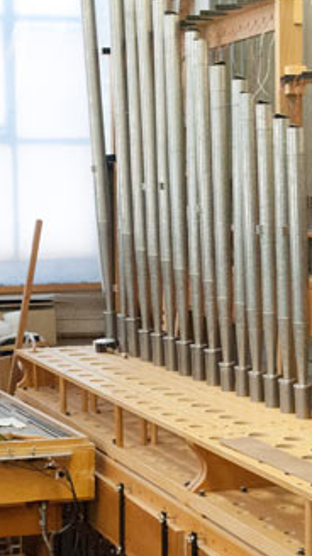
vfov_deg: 28.3
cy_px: 304
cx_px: 161
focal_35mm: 75
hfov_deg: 16.1
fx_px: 1104
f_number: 8
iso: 1600
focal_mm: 27
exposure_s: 1/125
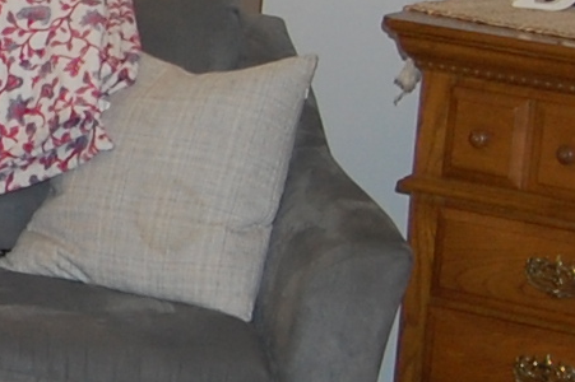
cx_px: -543
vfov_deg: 7.6
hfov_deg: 10.6
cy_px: 25
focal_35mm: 180
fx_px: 2873
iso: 400
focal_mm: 18
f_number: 3.5
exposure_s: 1/60
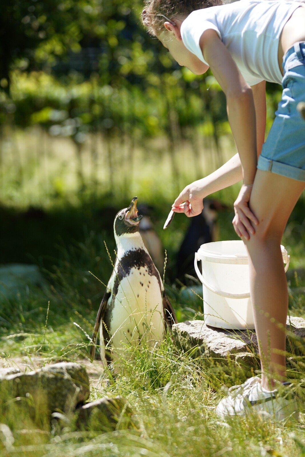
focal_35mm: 115
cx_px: 152
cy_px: 228
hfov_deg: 11.9
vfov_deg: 17.8
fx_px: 1461
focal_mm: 115
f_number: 2.8
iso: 100
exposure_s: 1/640
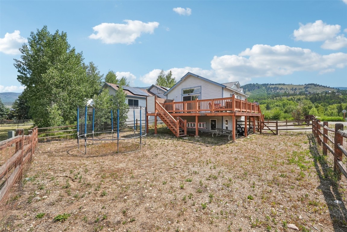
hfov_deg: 100.4
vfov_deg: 77.3
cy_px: 116
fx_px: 145
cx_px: 174
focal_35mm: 15
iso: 800
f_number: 8
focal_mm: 10
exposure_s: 1/800
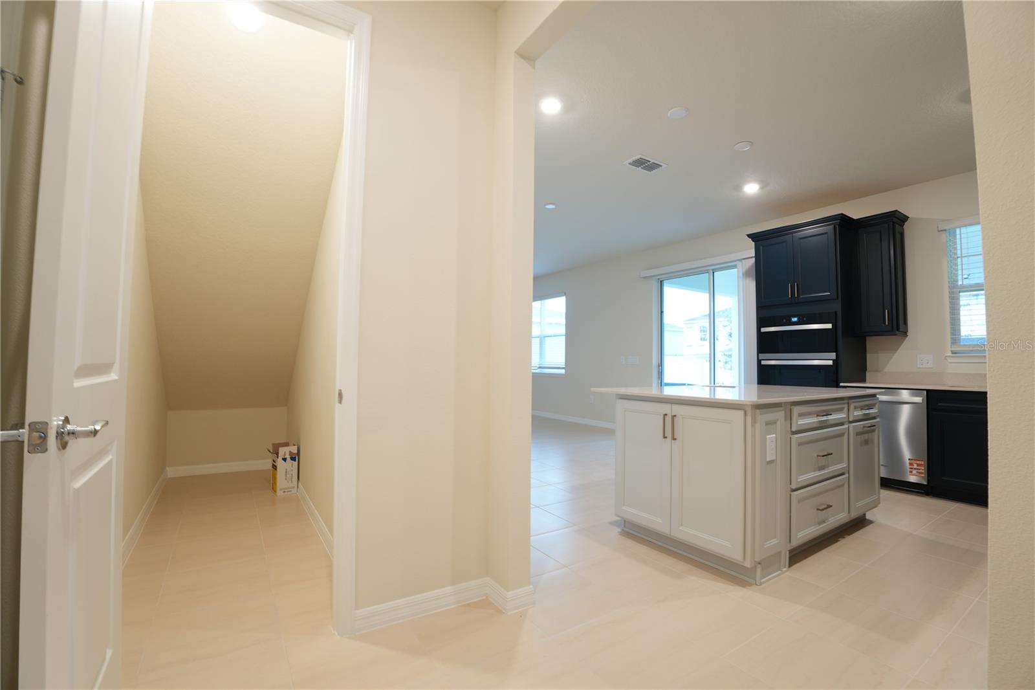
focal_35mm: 15
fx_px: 431
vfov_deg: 77.3
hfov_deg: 100.4
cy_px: 345
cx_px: 518
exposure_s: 1/3
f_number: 5
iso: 100
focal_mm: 10
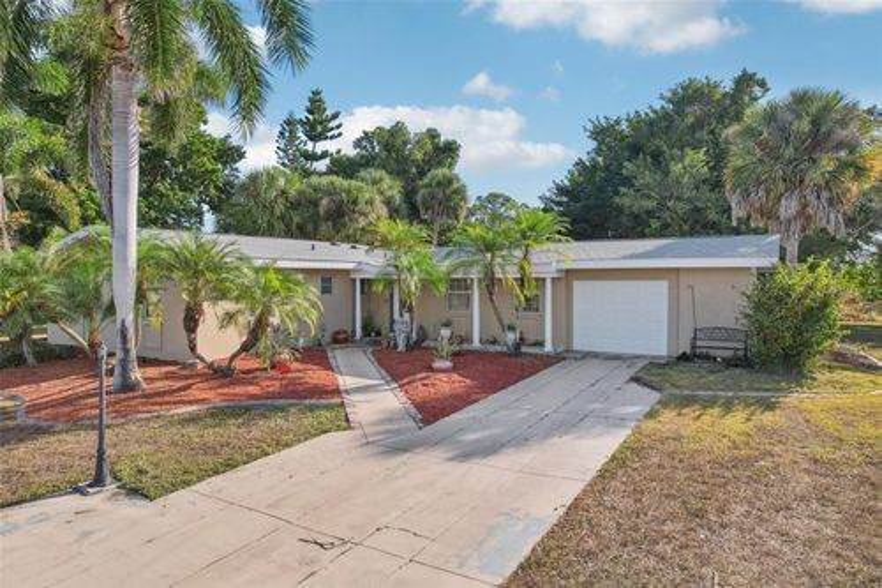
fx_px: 539
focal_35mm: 22
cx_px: 441
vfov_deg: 57.2
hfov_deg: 78.6
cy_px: 294
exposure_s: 1/1250
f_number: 2.8
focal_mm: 8.4
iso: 100
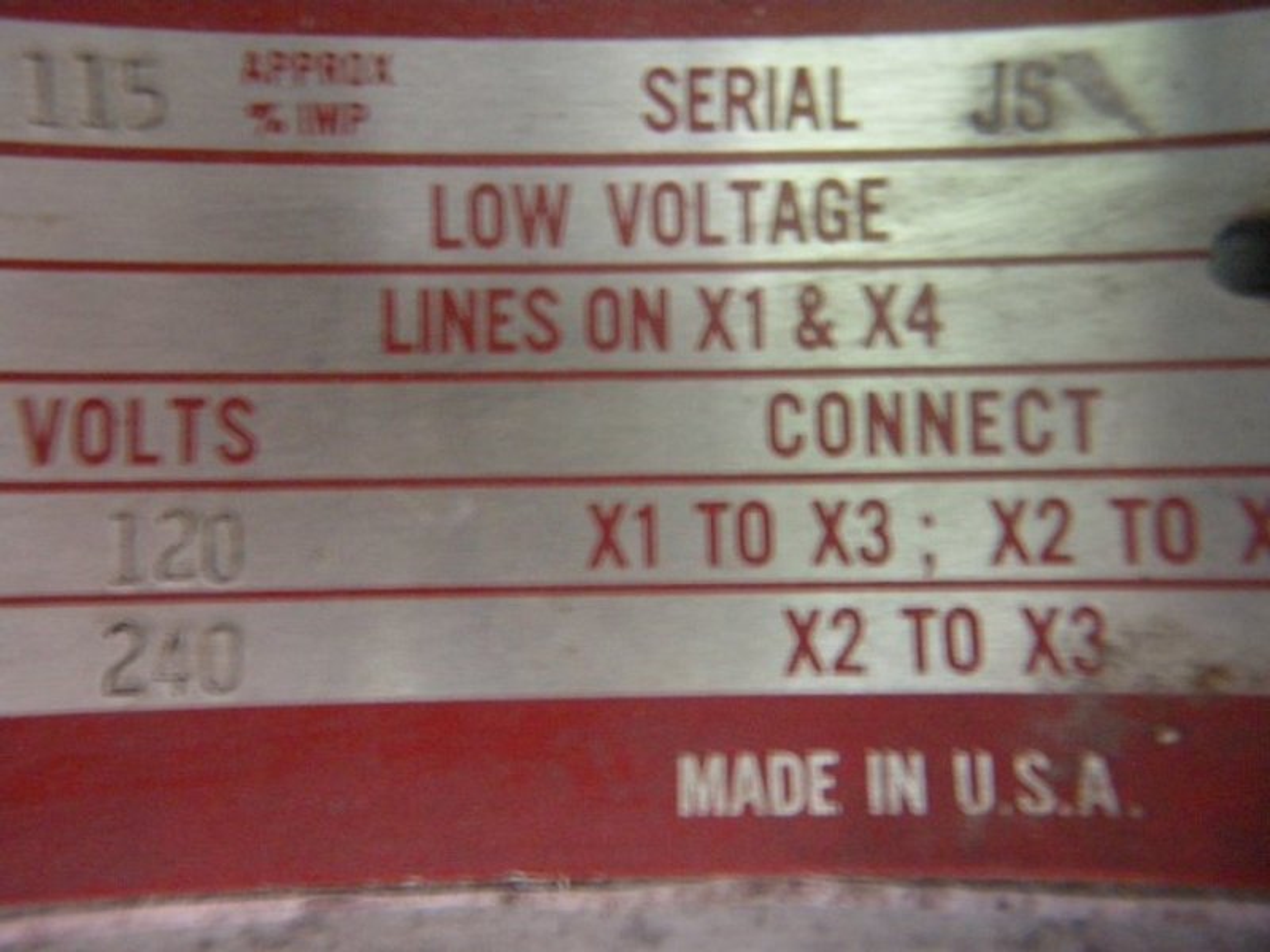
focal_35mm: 35
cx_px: 635
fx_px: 1284
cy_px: 476
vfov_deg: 40.7
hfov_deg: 52.6
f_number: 2.7
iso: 800
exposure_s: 1/1.9
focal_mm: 7.5
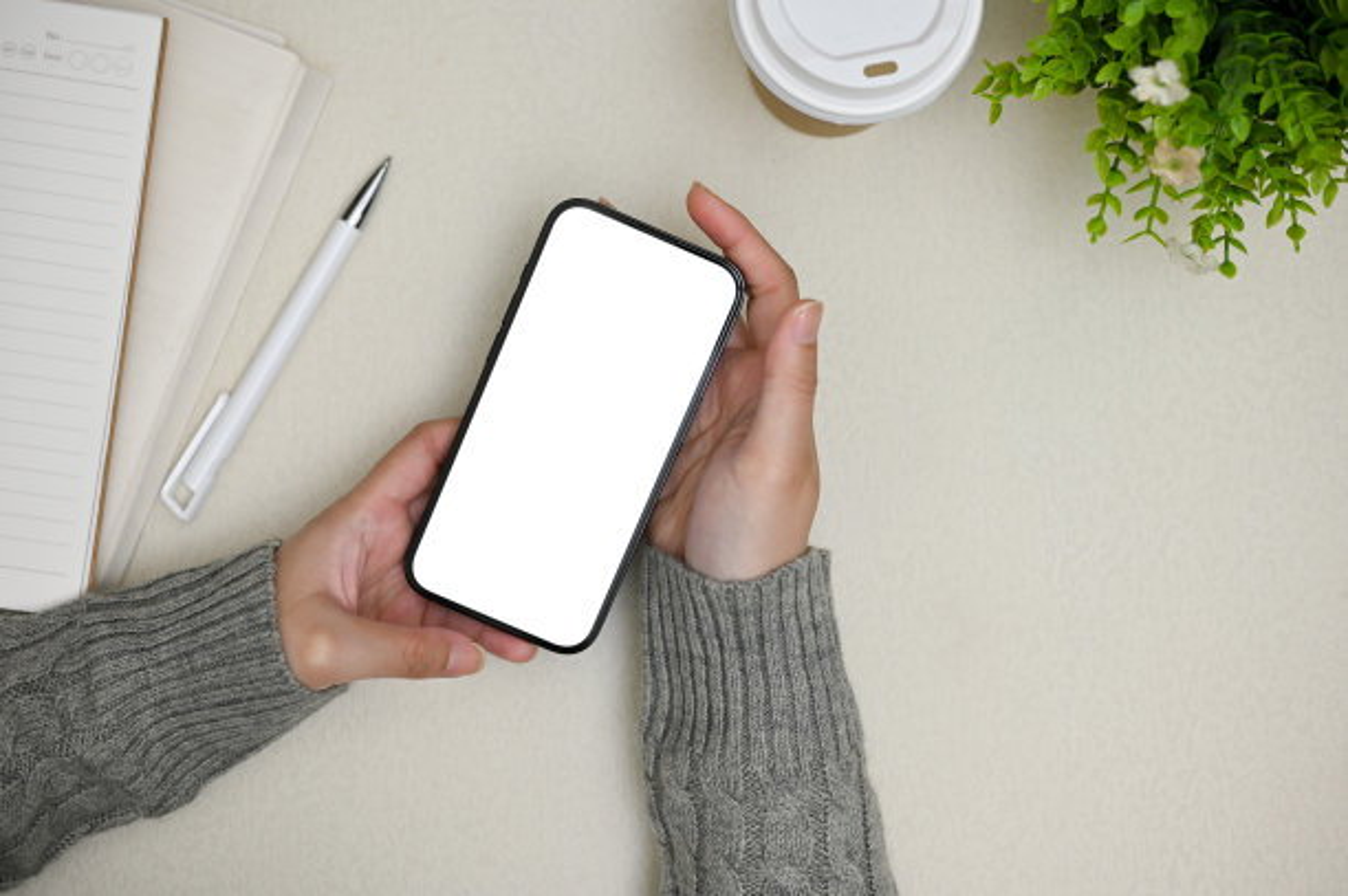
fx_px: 1871
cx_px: 674
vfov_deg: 26.9
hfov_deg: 39.6
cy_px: 448
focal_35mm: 50
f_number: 3.2
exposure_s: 1/50
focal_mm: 50
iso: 125
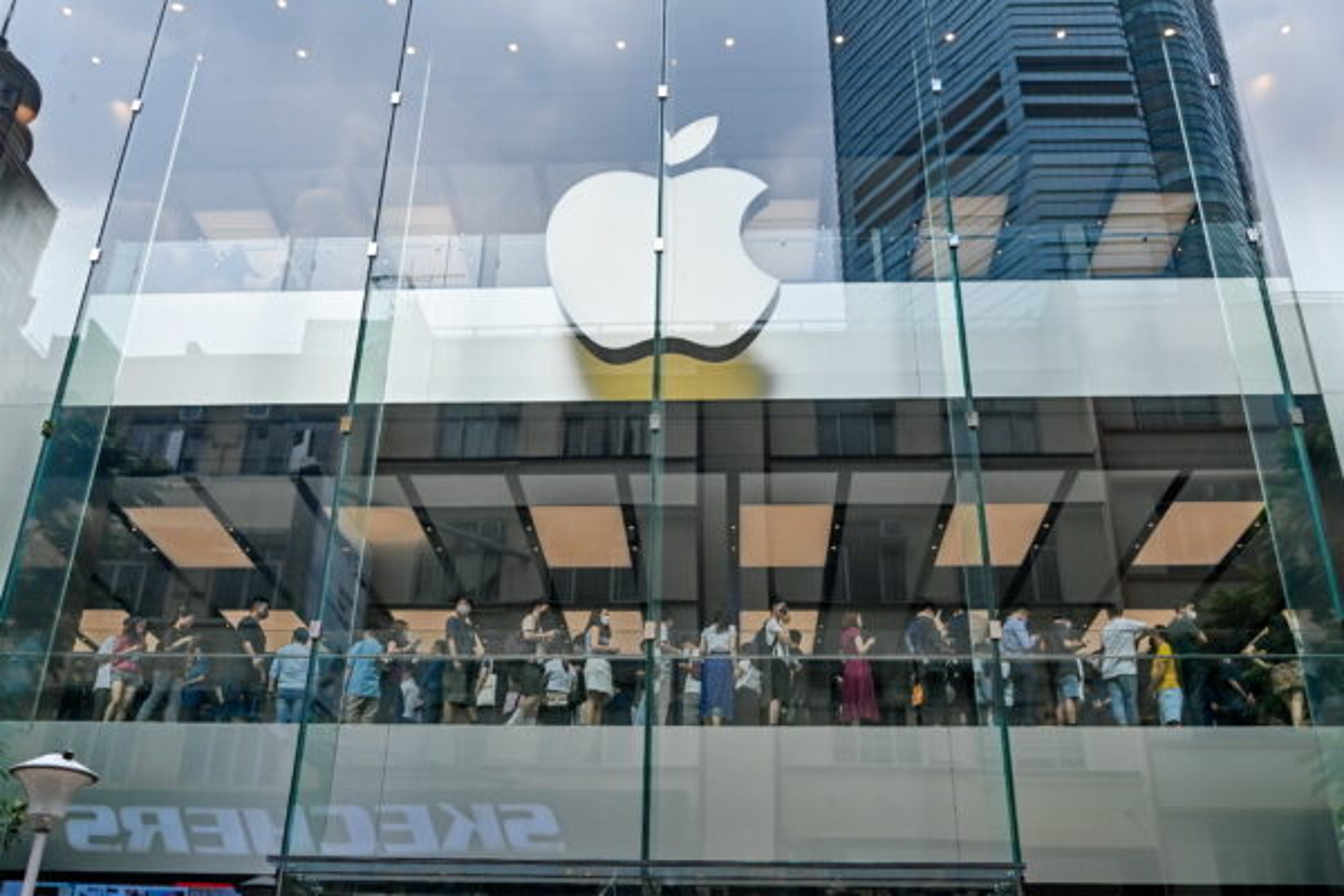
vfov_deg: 37.9
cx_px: 672
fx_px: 1307
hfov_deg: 54.4
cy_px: 448
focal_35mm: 35
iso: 320
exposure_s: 1/500
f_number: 8
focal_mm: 35
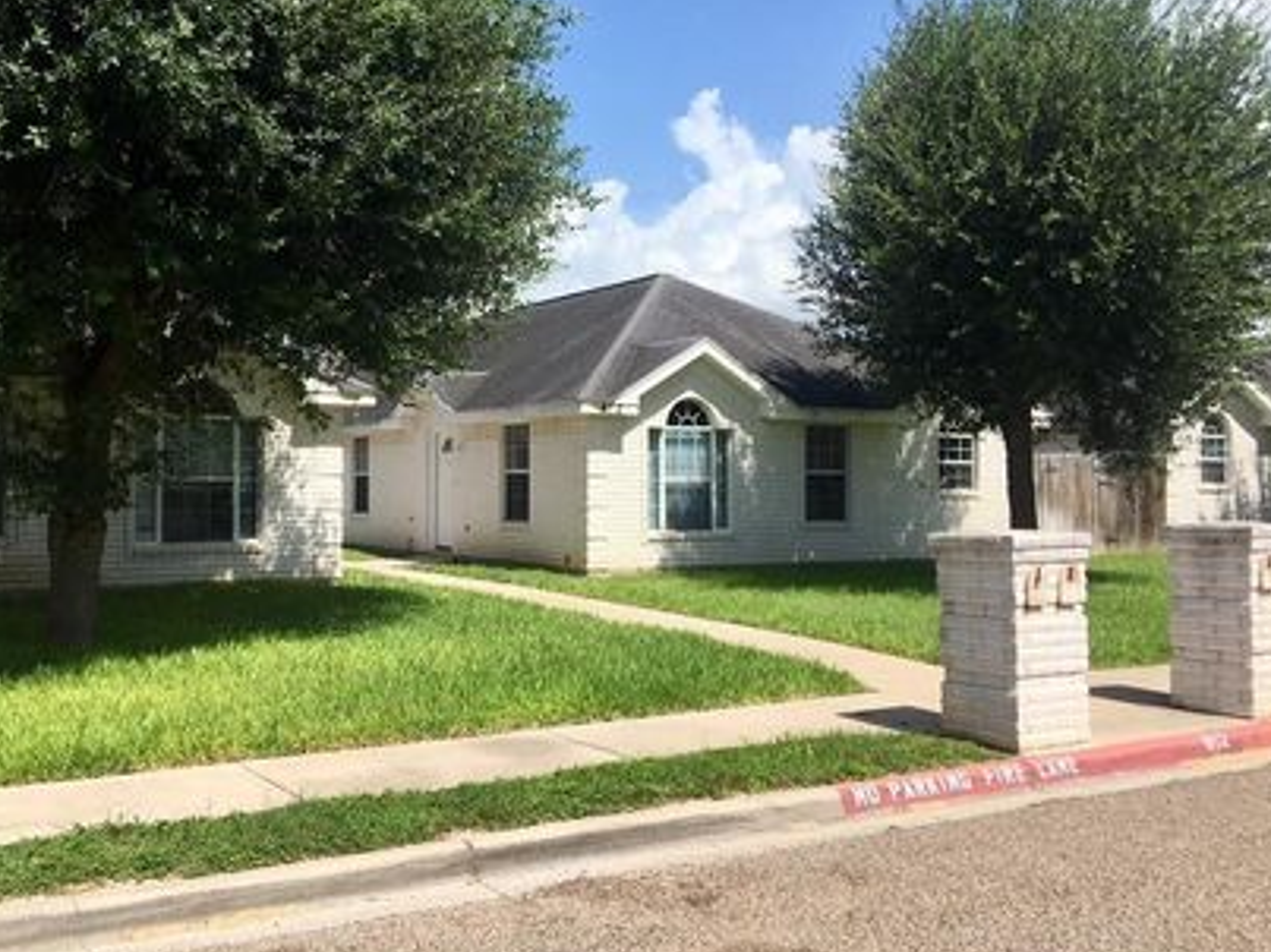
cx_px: 517
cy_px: 478
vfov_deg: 39.6
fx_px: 1321
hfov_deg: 51.1
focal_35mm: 36
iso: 25
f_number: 2.2
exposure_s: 1/1748
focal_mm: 4.15
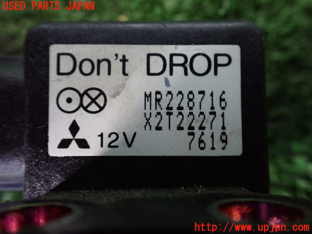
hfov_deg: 60.0
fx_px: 270
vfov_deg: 46.8
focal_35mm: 30
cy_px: 117
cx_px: 156
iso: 800
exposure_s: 1/50
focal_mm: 5.4
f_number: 2.3
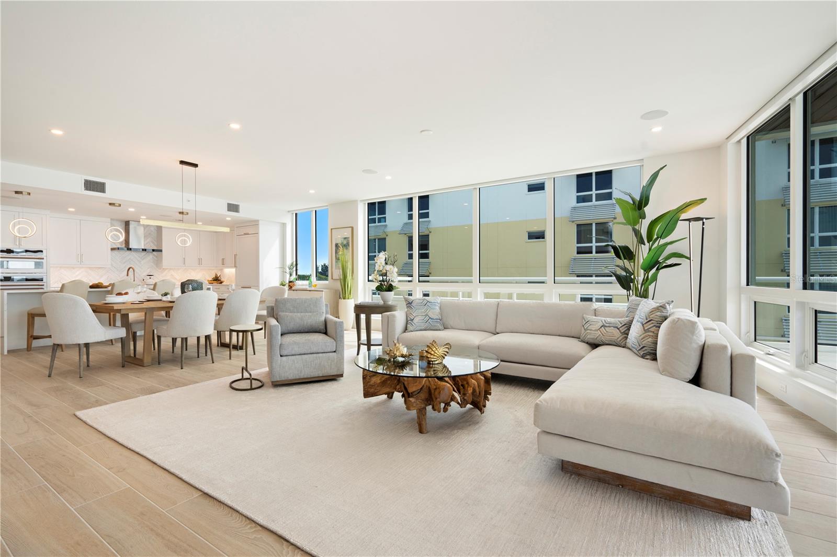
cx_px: 418
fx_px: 372
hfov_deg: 96.7
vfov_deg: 73.7
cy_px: 278
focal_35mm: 16
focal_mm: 16
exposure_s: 1/60
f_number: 8
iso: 320
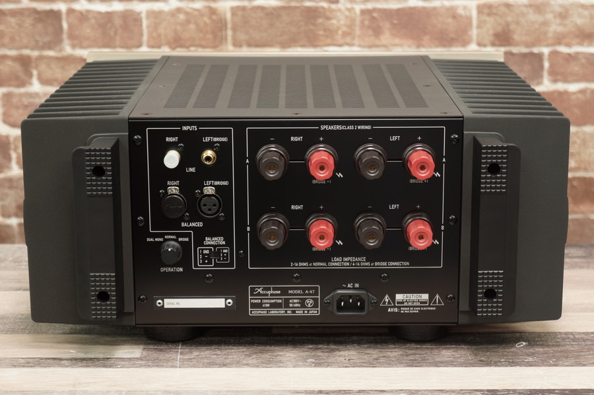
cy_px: 198
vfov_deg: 17.2
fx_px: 1302
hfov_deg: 25.7
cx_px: 297
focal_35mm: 79
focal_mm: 53
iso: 200
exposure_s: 1/8
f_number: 5.6
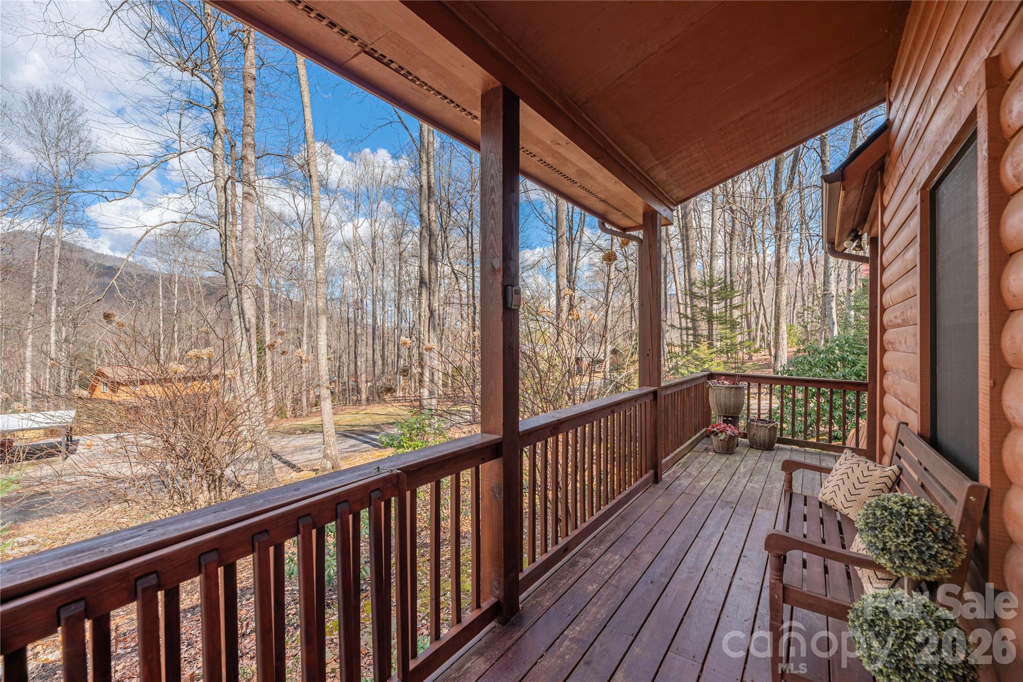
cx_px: 512
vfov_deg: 81.2
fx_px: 398
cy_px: 341
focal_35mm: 14
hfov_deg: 104.2
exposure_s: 1/500
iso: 200
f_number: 7.1
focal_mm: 14
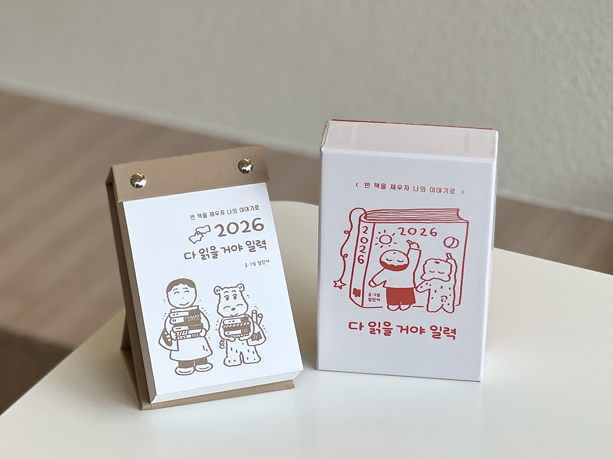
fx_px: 1363
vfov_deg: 19.1
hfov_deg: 25.3
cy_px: 230
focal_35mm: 77
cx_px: 306
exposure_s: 1/120
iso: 50
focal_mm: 9
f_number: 2.8
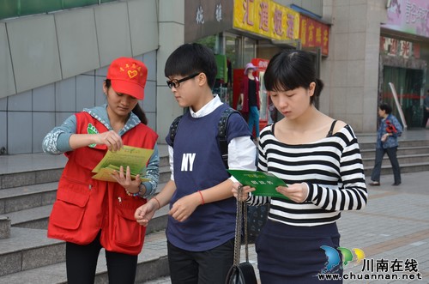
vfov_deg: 18.8
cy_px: 142
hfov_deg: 28.1
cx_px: 214
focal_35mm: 72
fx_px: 856
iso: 200
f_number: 7.1
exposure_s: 1/200
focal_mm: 48
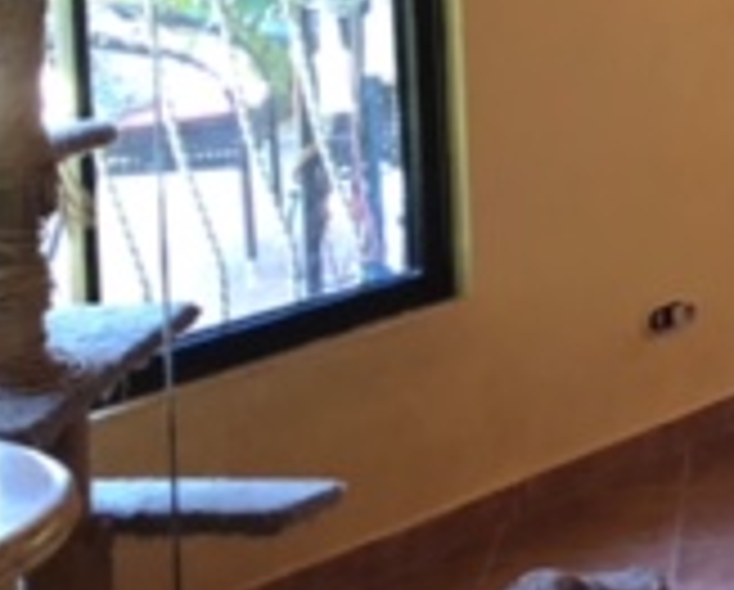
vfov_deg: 14.0
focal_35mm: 107
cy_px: -122
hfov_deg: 15.4
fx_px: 2329
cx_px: 1333
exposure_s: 1/15
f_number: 1.8
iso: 80
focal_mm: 4
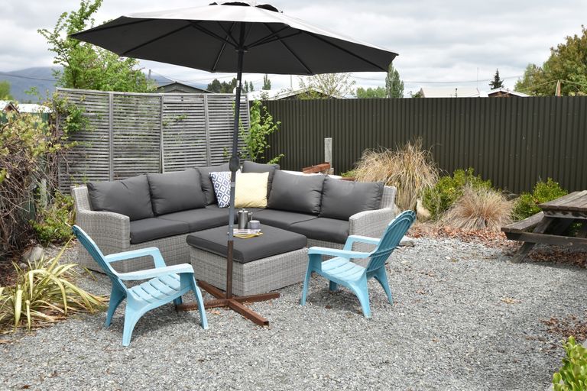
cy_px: 196
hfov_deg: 53.1
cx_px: 294
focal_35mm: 36
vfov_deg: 36.9
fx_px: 587
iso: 200
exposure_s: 1/320
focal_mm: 24
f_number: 9
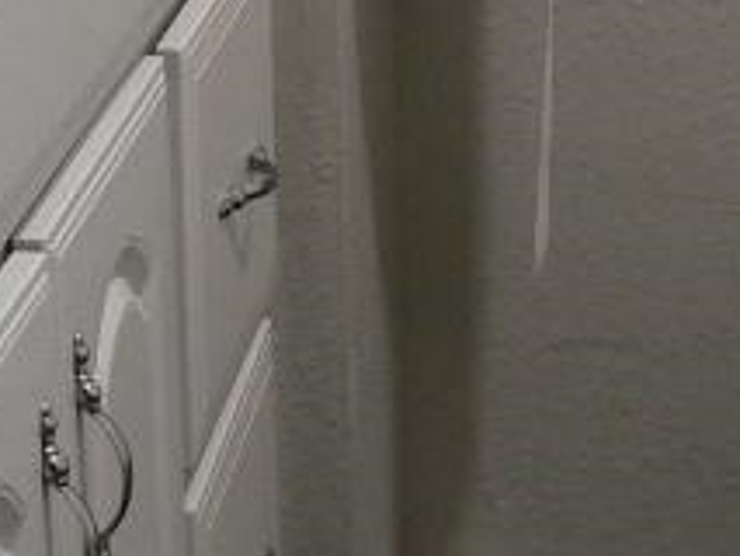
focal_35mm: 144
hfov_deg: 13.4
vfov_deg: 10.3
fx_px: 3080
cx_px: 818
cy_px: 56
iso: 200
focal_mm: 6
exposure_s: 1/50
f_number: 2.8
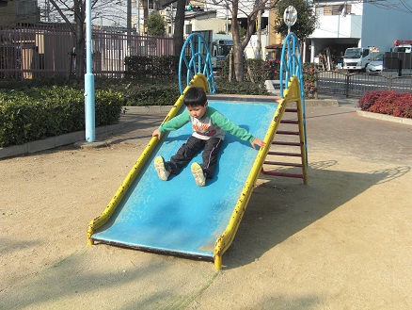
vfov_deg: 31.5
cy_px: 155
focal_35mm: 46
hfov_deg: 41.2
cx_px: 206
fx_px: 548
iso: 50
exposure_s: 1/500
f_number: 3.3
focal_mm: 8.2
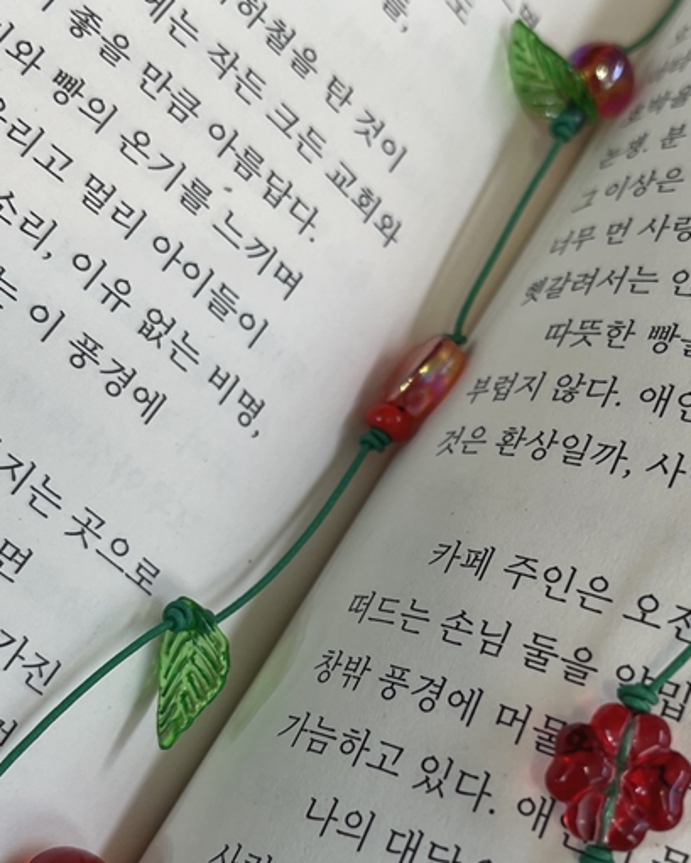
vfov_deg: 35.2
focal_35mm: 53
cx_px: 431
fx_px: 1354
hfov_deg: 28.5
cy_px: 538
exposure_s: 1/120
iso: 50
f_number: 1.6
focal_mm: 5.1
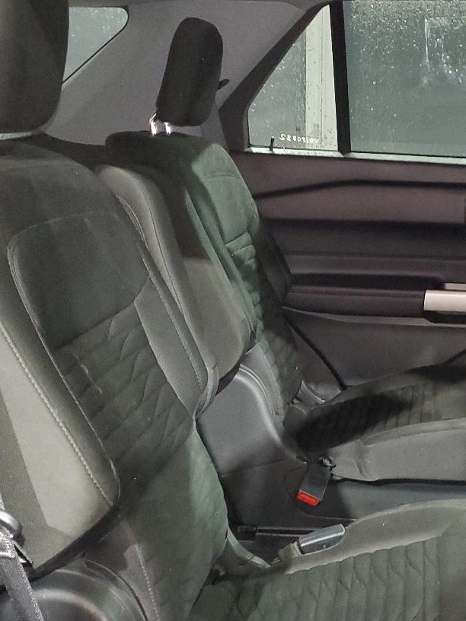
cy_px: 415
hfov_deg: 27.7
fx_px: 915
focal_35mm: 51
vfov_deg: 37.1
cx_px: 399
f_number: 1.5
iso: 552
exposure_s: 1/15
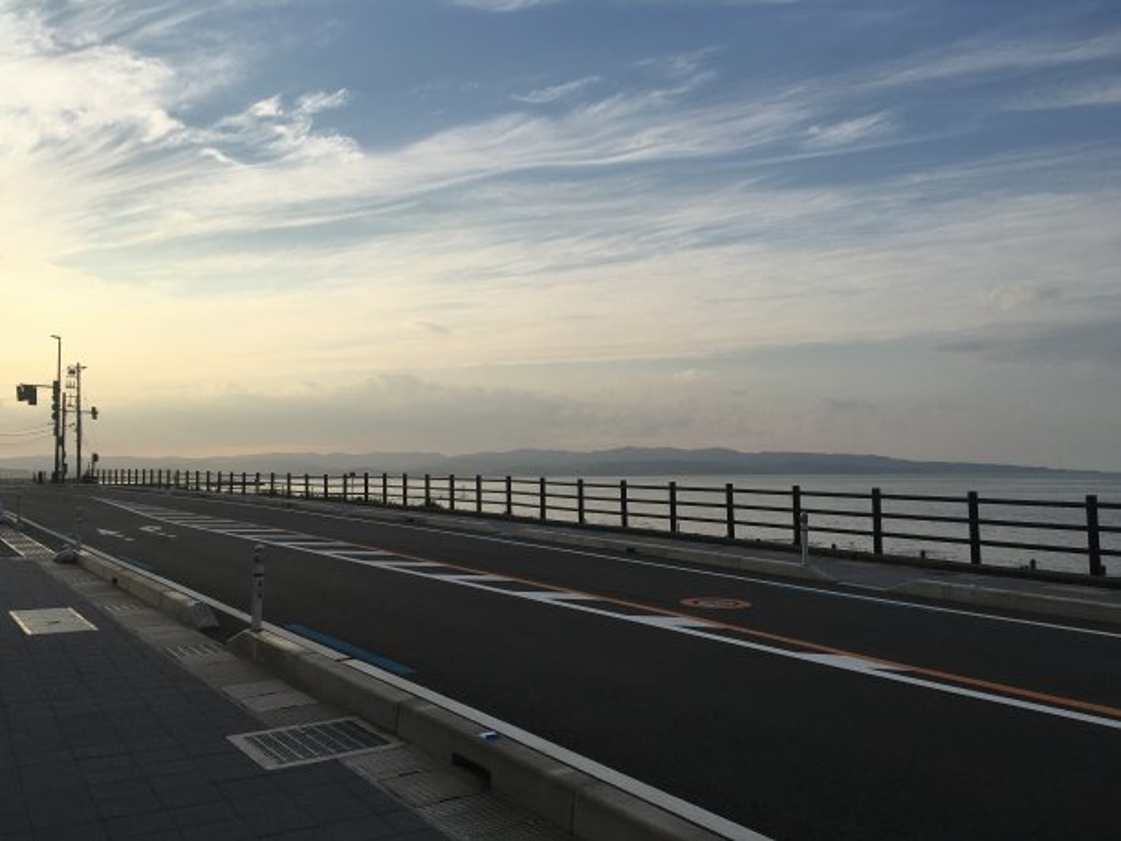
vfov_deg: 48.2
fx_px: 939
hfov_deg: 61.7
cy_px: 420
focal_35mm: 29
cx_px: 560
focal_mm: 4.15
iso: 25
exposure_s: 1/1709
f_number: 2.2
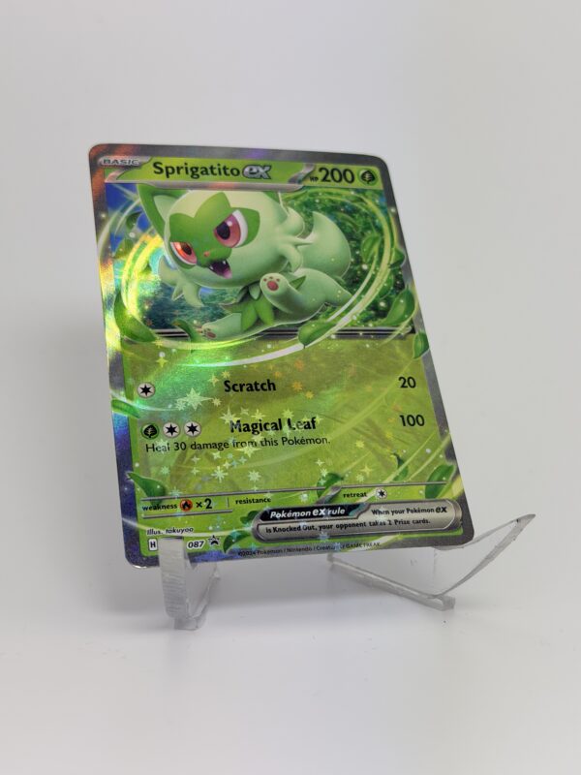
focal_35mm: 48
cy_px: 388
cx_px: 290
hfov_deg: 30.3
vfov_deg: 39.7
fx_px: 1074
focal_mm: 6.76
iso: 64
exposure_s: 1/885
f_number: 1.78
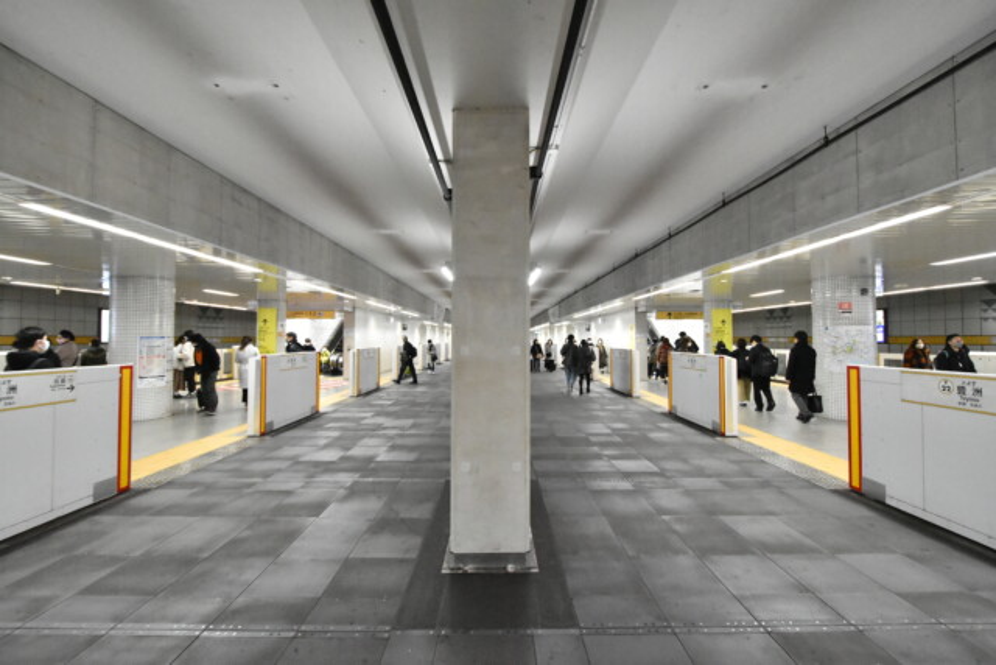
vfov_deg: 77.4
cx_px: 498
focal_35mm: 15
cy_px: 332
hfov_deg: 100.4
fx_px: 415
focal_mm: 10
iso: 6400
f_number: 5
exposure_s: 1/100
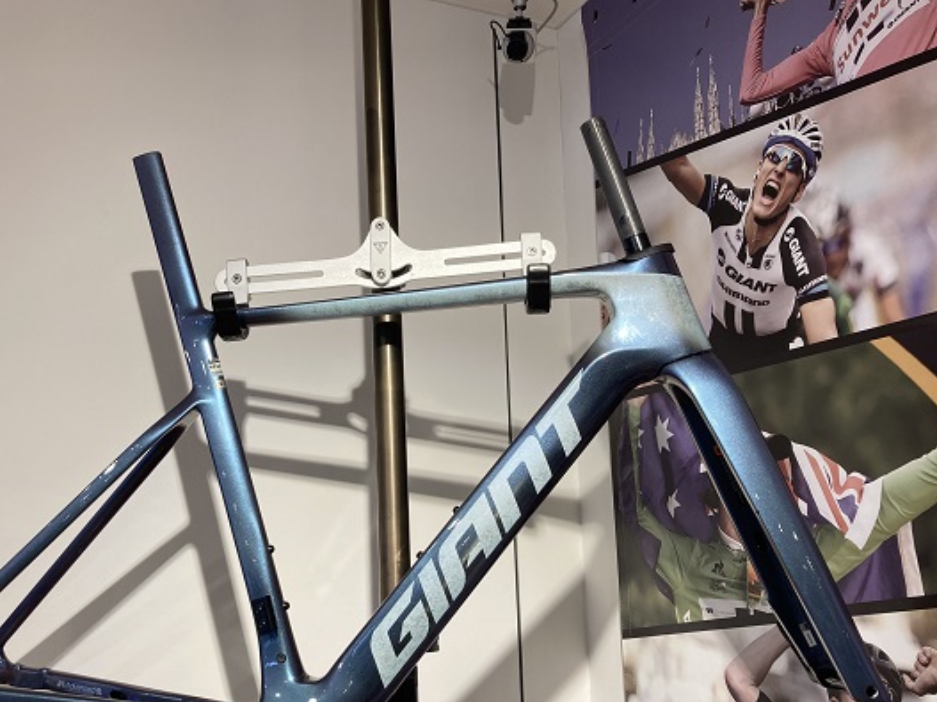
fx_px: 920
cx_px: 409
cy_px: 400
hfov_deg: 53.8
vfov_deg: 41.7
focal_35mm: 34
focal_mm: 3.99
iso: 32
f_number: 1.8
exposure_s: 1/119
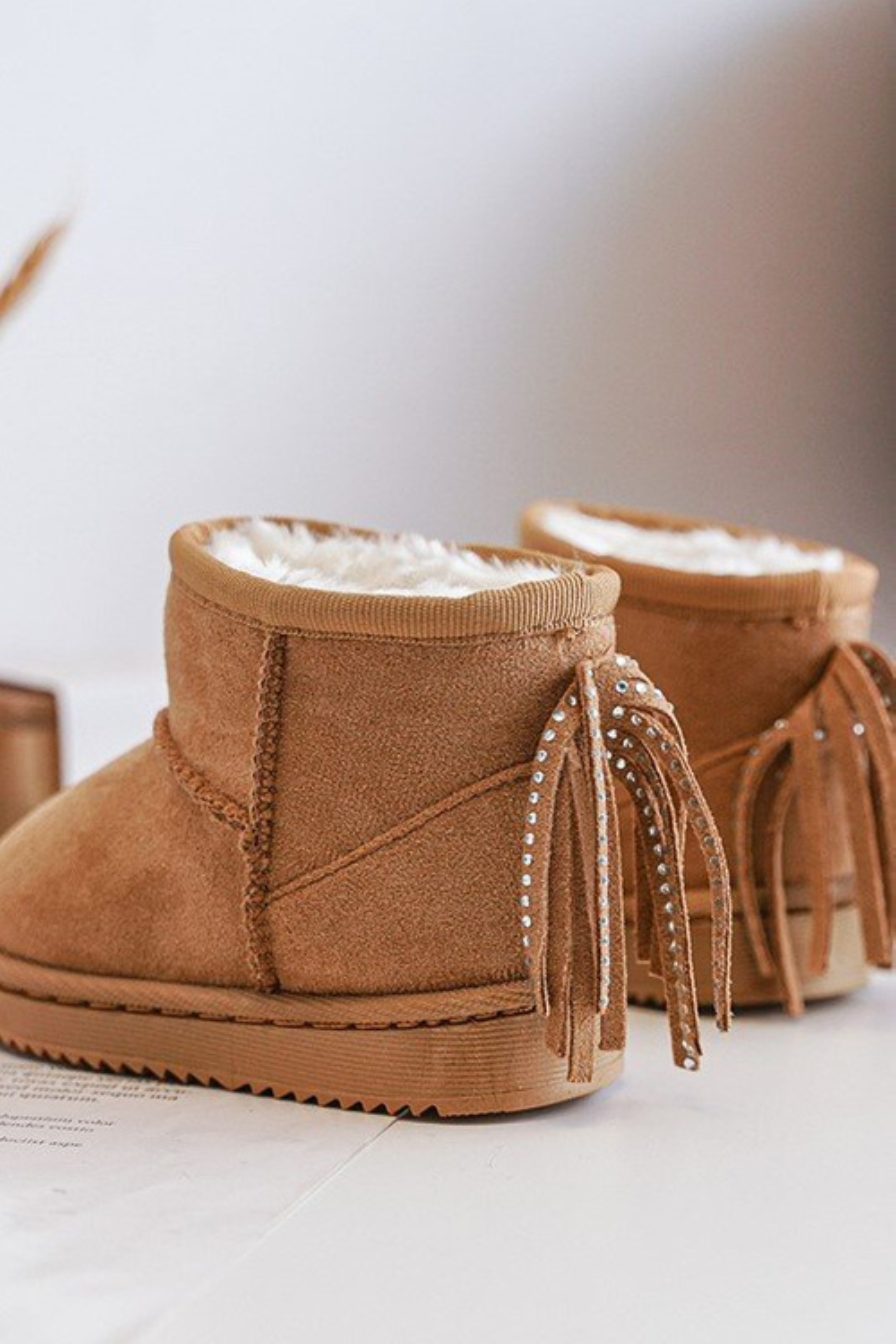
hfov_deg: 27.5
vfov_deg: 40.3
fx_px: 1829
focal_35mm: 49
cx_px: 448
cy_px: 672
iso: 500
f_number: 4
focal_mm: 49
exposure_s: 1/100
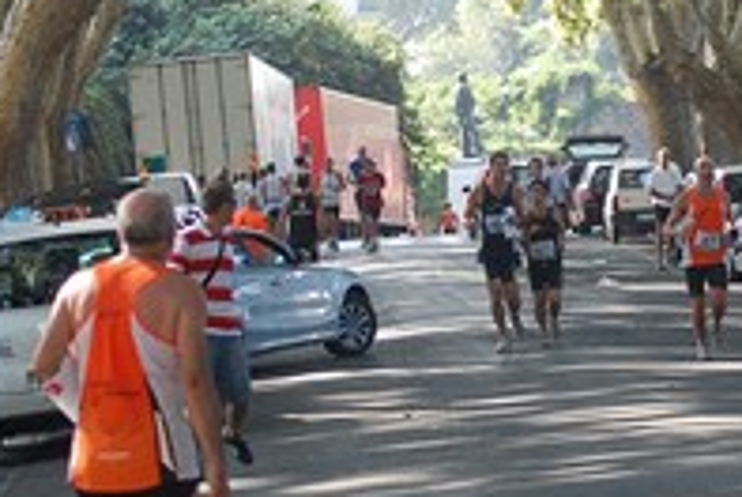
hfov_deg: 8.1
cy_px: 151
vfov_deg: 5.5
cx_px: 900
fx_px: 5171
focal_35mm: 251
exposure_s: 1/500
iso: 720
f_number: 4
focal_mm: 55
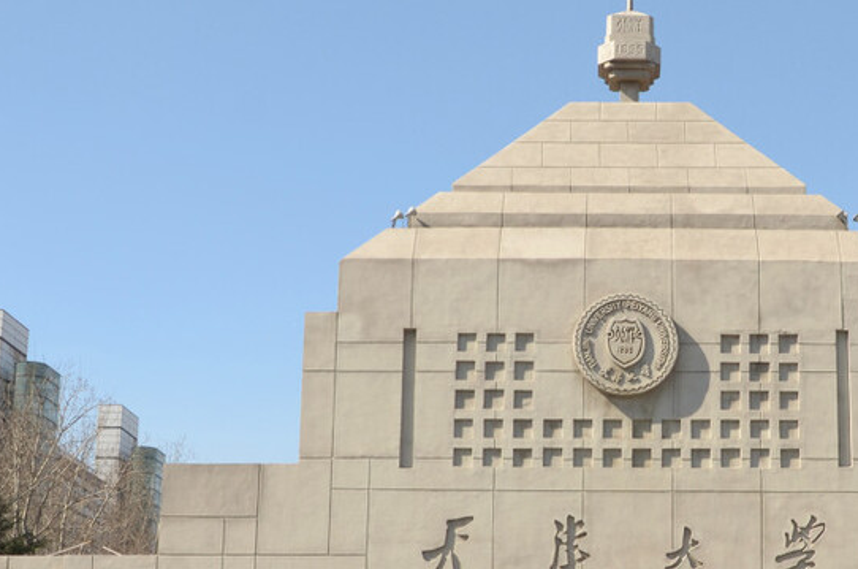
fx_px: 1736
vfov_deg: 18.5
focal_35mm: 73
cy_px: 438
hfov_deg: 27.4
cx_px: 638
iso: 200
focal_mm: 22
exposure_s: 1/500
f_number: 8
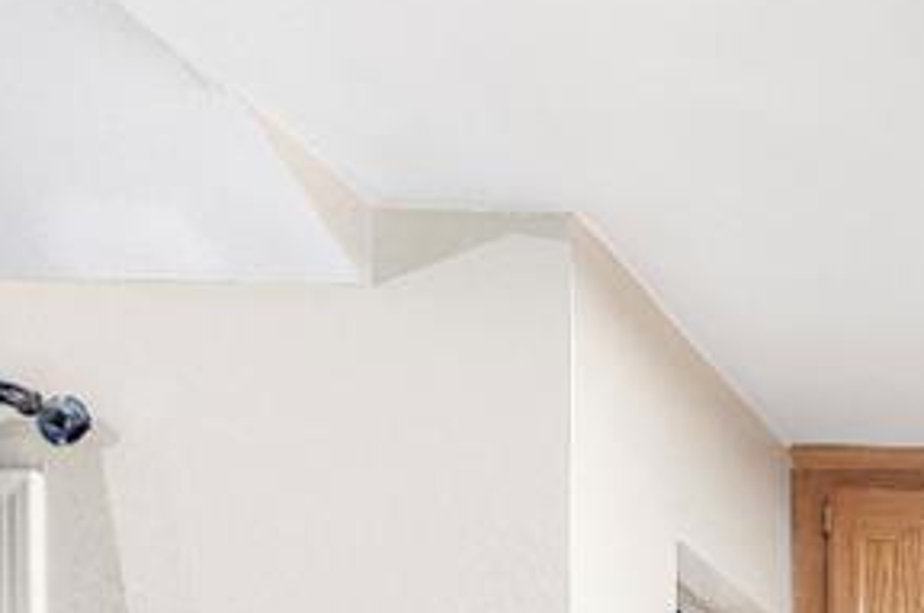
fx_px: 1871
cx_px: 1530
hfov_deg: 21.3
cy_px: 1144
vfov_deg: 15.6
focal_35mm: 73
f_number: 4
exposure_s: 1/50
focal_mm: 14
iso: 400
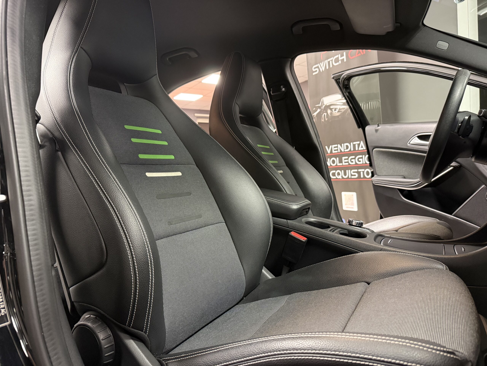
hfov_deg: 71.6
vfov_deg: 56.8
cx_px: 244
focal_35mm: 24
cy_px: 183
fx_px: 338
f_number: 1.78
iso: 640
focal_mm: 6.76
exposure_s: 1/33
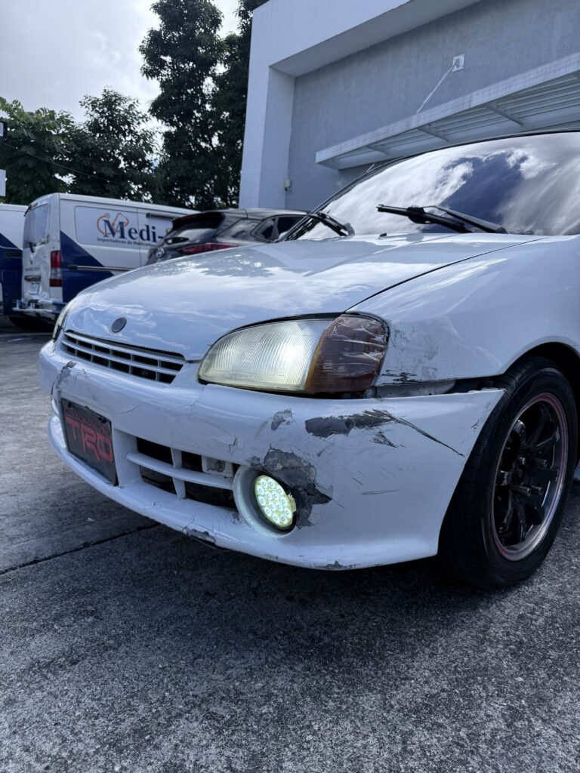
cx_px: 290
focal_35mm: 24
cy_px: 386
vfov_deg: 71.6
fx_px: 536
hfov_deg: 56.8
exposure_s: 1/2370
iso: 80
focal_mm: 6.76
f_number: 1.78
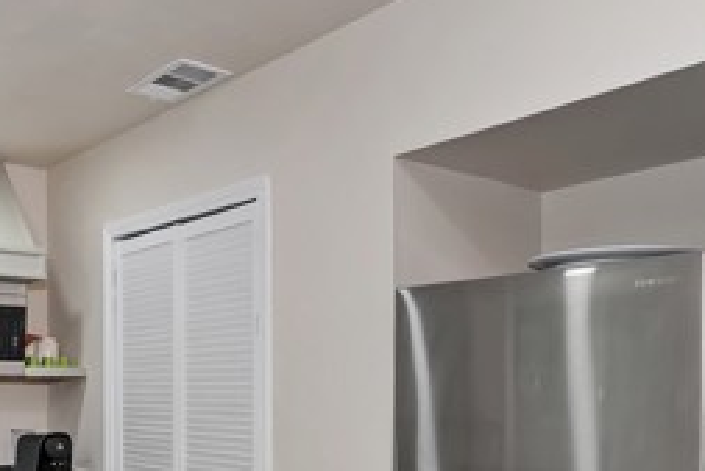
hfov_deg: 49.4
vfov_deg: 33.7
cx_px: 212
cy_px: 400
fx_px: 745
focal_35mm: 38
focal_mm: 10
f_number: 8
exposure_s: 1/30
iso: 400
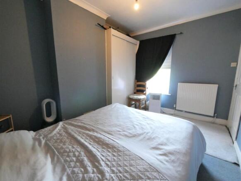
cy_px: 90
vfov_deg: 85.7
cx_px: 120
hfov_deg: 102.0
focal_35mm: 14
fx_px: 98
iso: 3200
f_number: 4
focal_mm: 7
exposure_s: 1/60
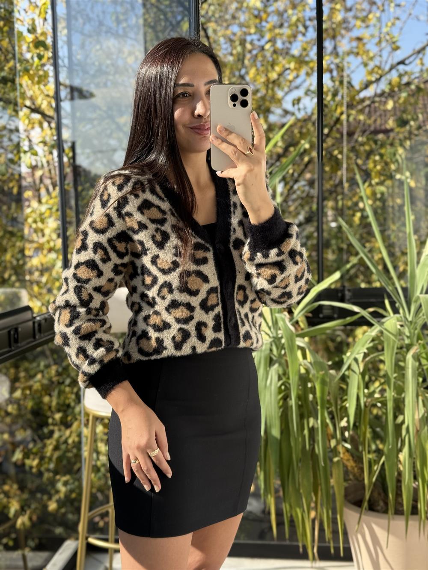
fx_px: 791
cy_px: 285
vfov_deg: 39.7
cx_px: 214
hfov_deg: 30.3
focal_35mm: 48
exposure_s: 1/939
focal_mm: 6.76
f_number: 1.78
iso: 100
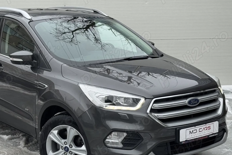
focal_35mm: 71
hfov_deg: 28.3
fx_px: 458
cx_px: 77
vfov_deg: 19.2
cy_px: 63
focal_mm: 6.76
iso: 64
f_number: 1.78
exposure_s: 1/121
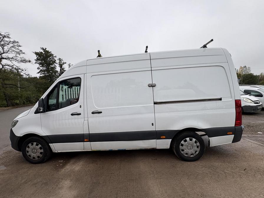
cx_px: 132
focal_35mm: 14
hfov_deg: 102.1
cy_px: 99
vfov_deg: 85.7
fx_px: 107
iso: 40
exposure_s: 1/371
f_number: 2.2
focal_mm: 2.22
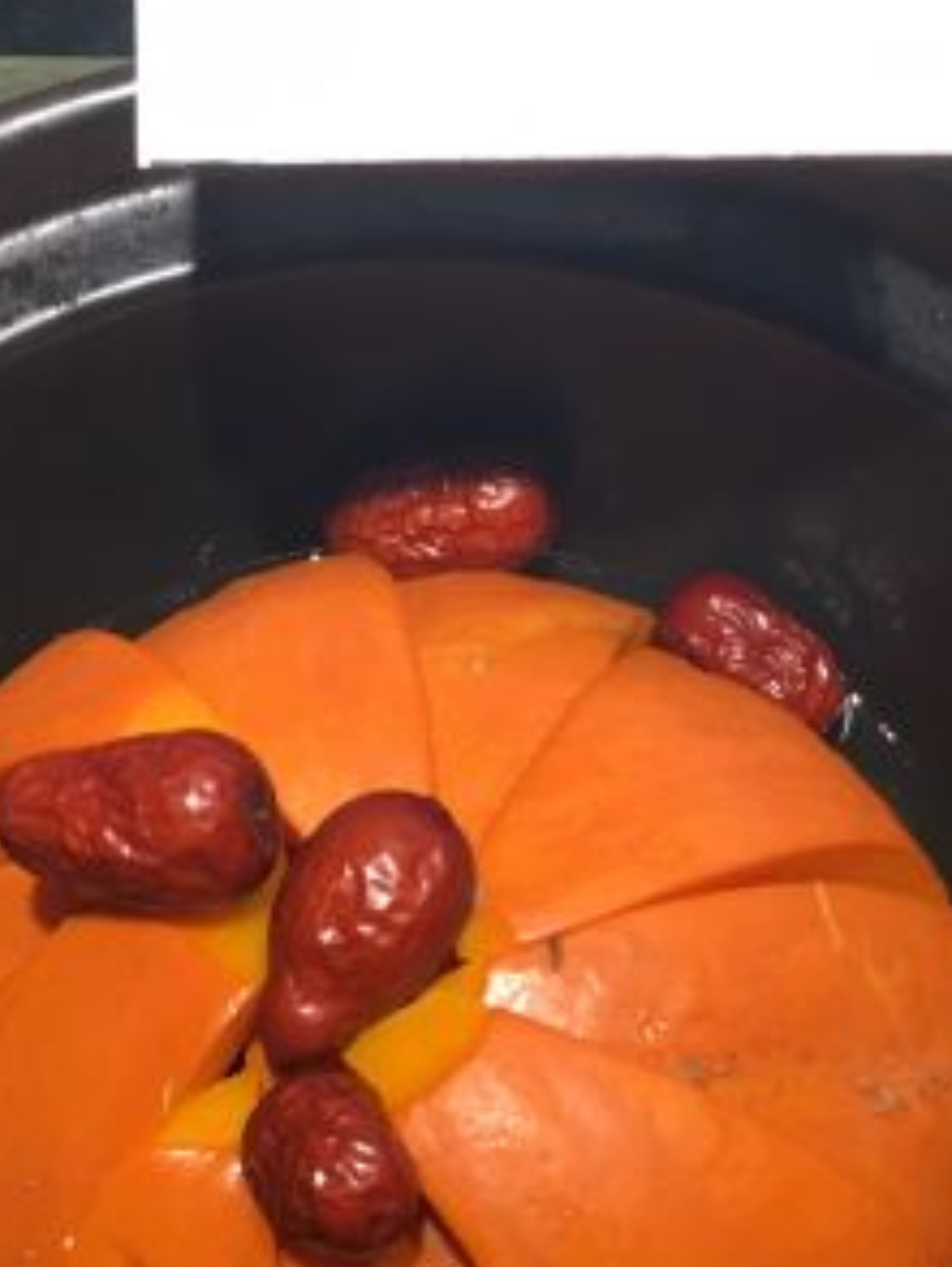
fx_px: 2526
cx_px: 454
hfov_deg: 21.3
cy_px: 1103
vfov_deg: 27.3
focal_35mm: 69
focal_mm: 4.15
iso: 32
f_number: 2.2
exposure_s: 1/50
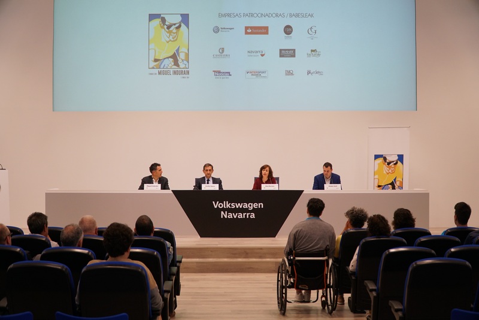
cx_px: 240
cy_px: 160
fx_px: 699
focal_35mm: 52
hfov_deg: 37.8
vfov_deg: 25.8
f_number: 4
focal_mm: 35
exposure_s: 1/160
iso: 800
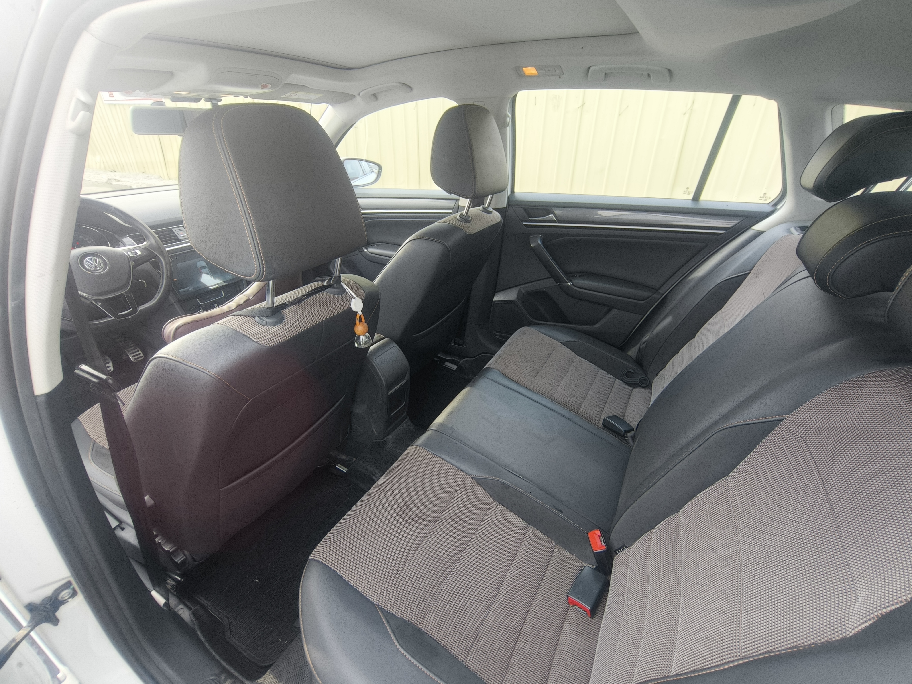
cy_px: 342
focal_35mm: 15
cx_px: 456
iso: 64
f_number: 2
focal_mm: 2.23
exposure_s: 1/94
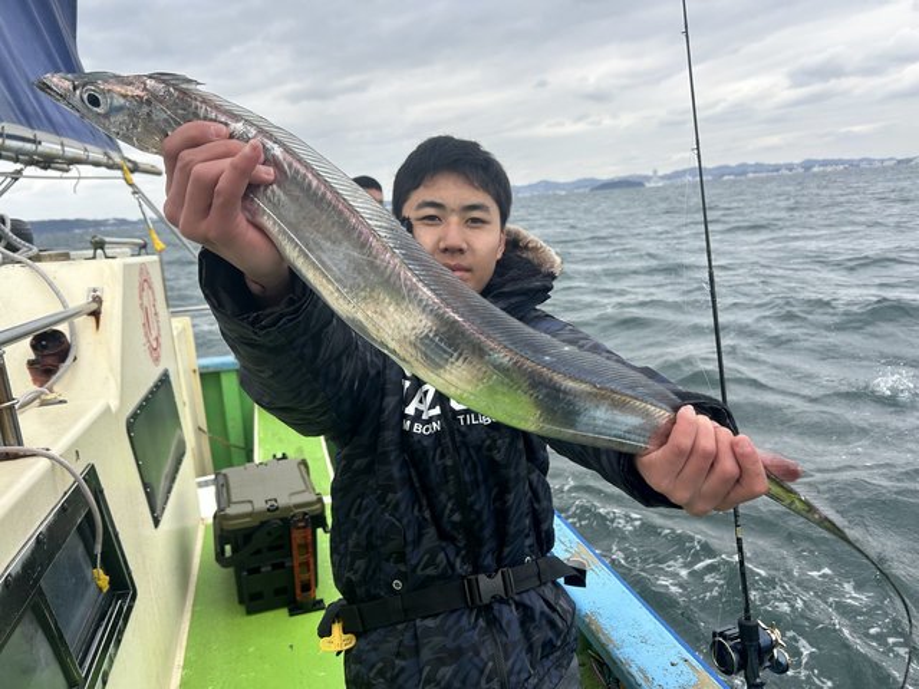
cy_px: 344
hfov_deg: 67.3
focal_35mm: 26
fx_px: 690
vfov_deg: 53.1
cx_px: 460
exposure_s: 1/714
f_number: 1.5
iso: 50
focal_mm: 5.7
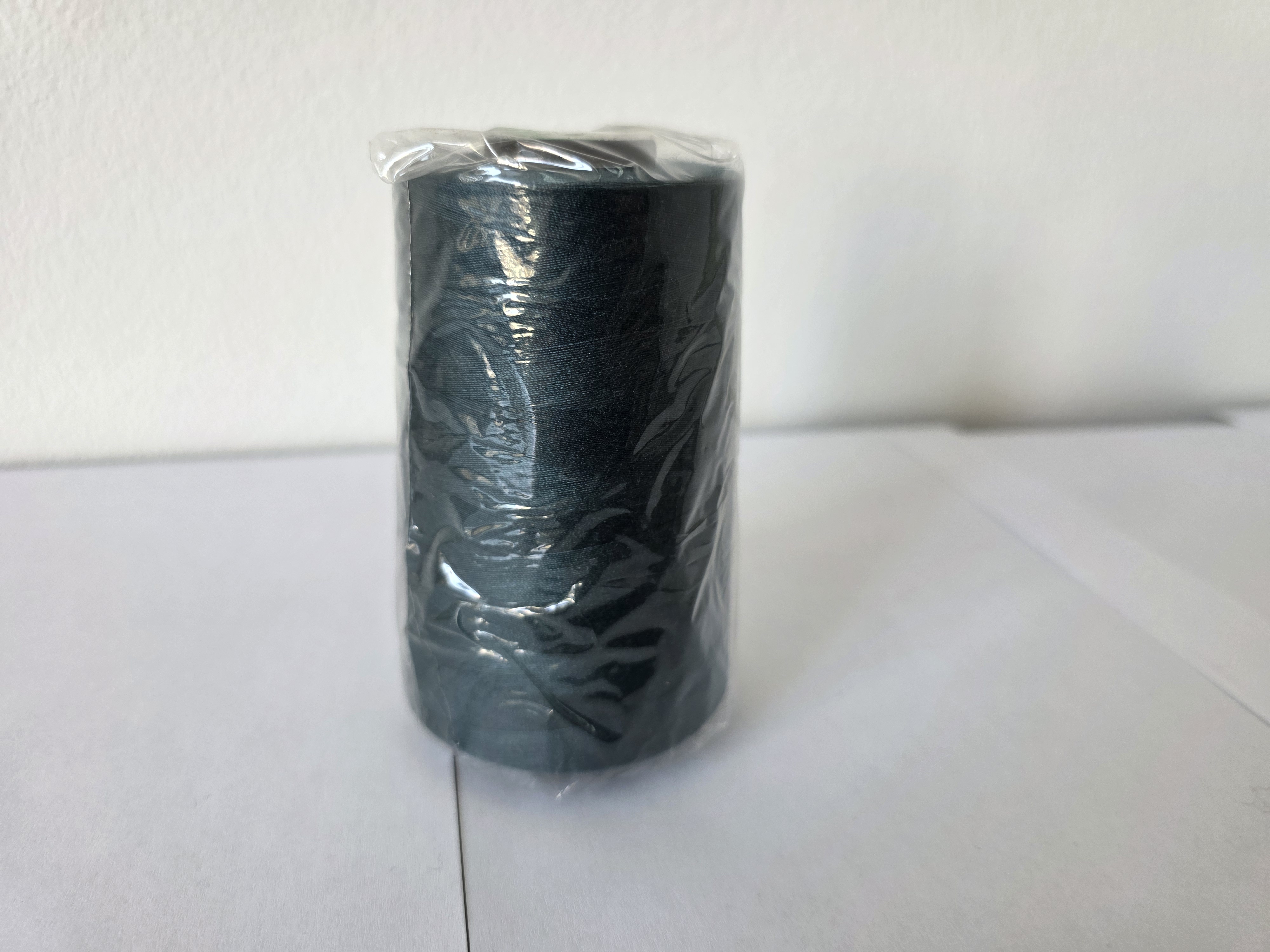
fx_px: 844
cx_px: 635
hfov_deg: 73.9
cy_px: 476
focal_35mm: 23
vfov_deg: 58.9
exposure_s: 1/100
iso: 64
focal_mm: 6.3
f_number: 1.7
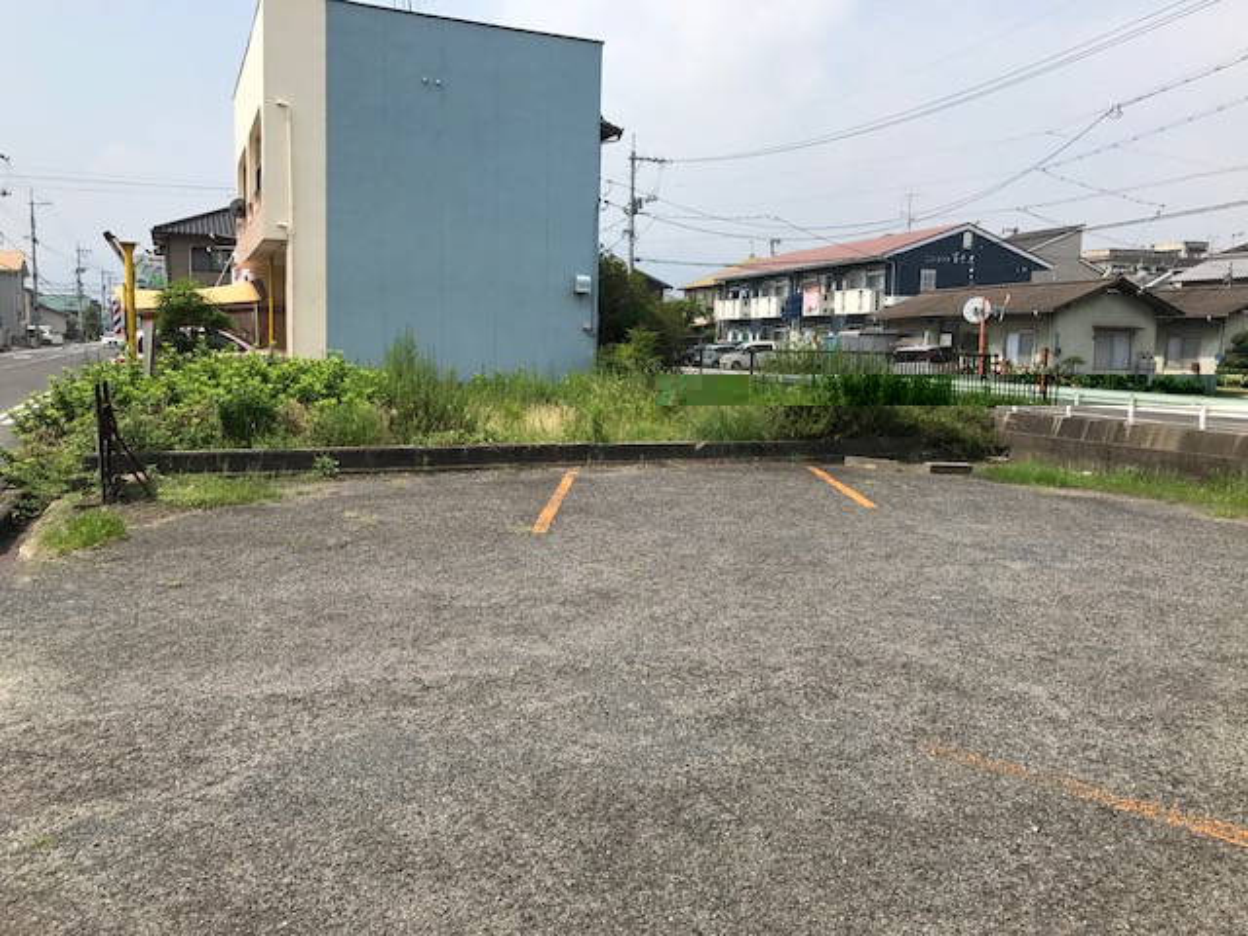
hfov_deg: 63.4
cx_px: 624
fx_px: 1009
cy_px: 468
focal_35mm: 28
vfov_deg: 49.7
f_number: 1.8
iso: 20
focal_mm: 3.99
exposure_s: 1/2907
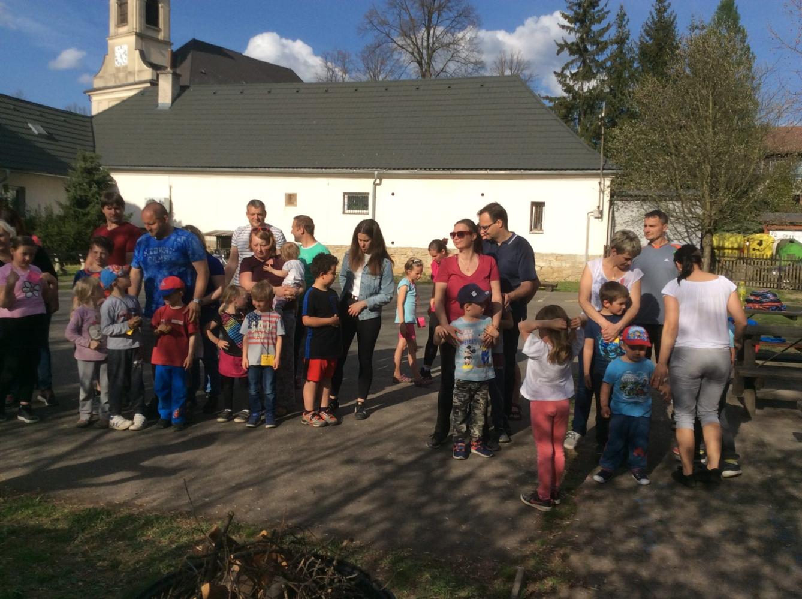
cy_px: 300
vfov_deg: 44.0
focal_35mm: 32
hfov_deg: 56.9
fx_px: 740
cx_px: 401
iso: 32
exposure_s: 1/1845
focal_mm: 3.3
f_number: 2.4
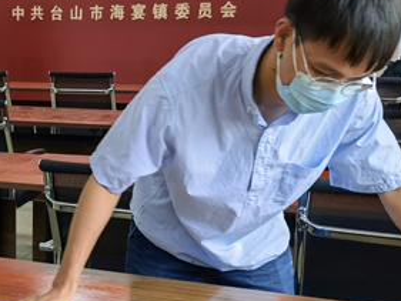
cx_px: 6
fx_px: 834
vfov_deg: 20.2
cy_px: 241
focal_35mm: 72
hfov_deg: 25.7
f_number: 1.9
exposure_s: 1/100
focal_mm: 6.67
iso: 160
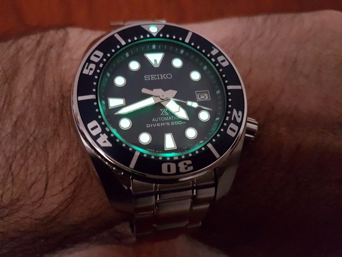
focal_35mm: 26
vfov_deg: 53.1
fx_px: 257
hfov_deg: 67.3
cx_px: 171
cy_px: 128
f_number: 1.7
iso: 1000
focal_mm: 4.2
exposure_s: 1/10
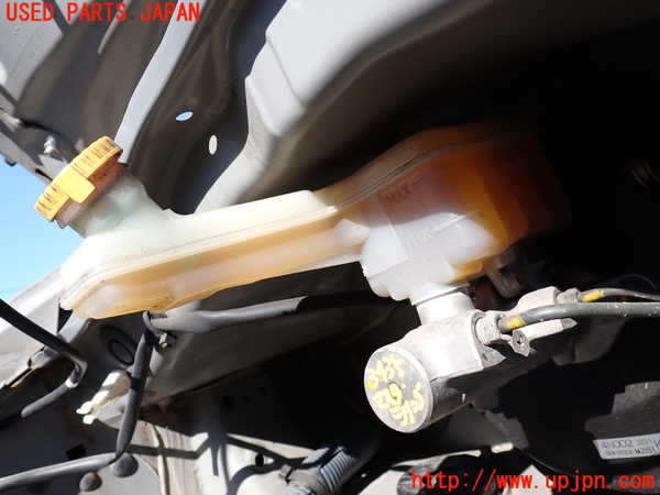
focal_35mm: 30
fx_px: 572
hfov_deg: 60.0
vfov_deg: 46.8
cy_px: 248
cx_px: 330
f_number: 3.2
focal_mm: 5.4
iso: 100
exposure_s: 1/500
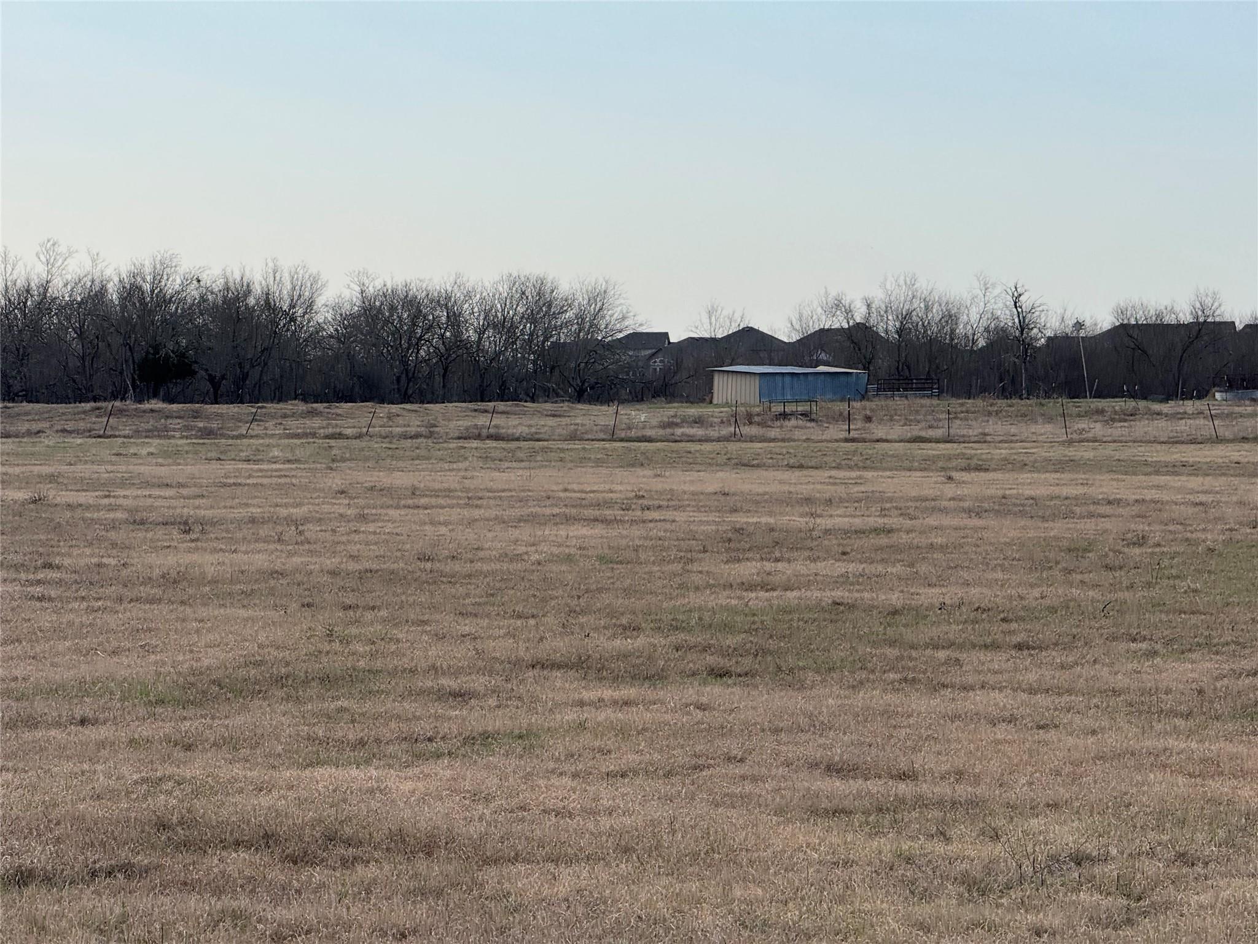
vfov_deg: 12.3
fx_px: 4361
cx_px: 629
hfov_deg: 16.4
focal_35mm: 120
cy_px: 472
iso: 50
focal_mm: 15.66
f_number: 2.8
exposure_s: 1/990
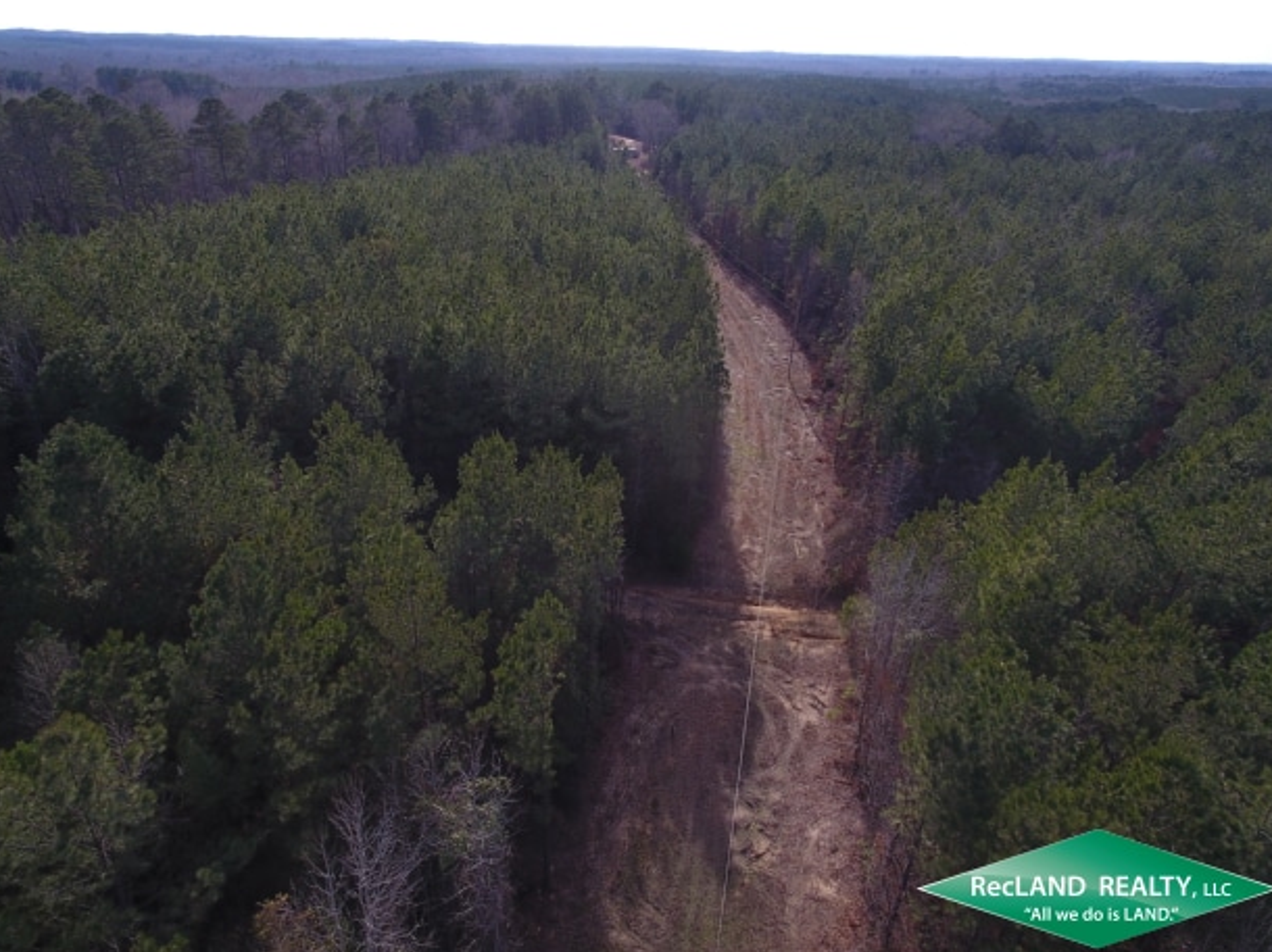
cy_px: 456
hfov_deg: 79.0
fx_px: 771
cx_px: 623
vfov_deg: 63.4
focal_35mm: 21
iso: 100
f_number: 2.8
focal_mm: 3.61
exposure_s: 1/455
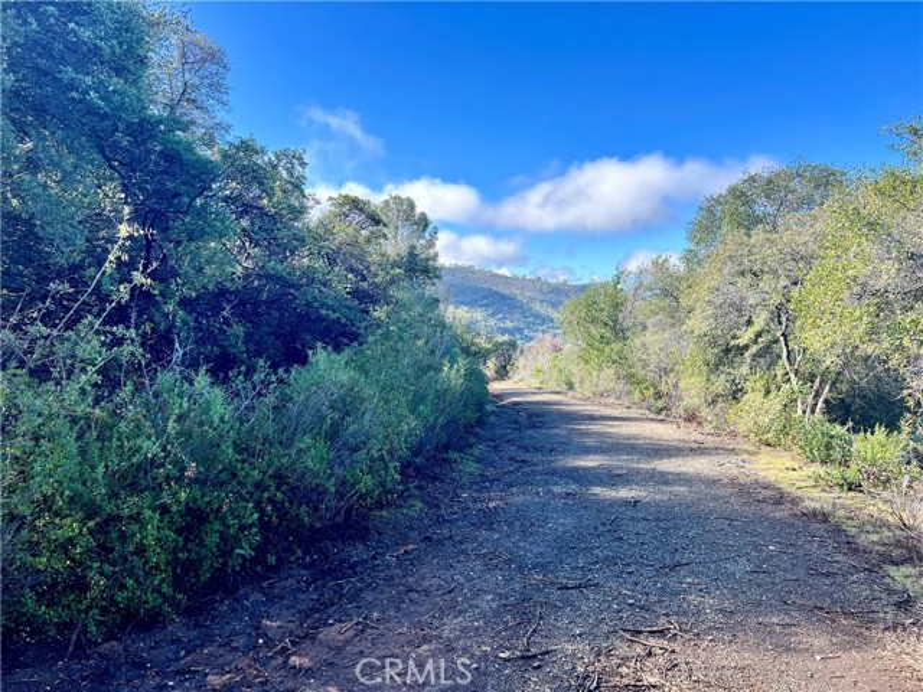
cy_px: 346
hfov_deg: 67.3
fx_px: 693
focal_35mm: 26
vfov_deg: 53.1
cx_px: 462
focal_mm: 5.7
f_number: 1.5
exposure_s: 1/1698
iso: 50
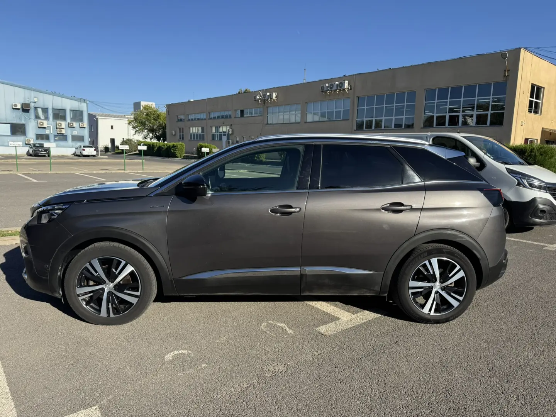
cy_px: 208
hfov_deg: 71.6
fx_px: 385
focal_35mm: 24
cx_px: 278
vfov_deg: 56.8
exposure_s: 1/3413
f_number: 1.78
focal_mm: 6.76
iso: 80
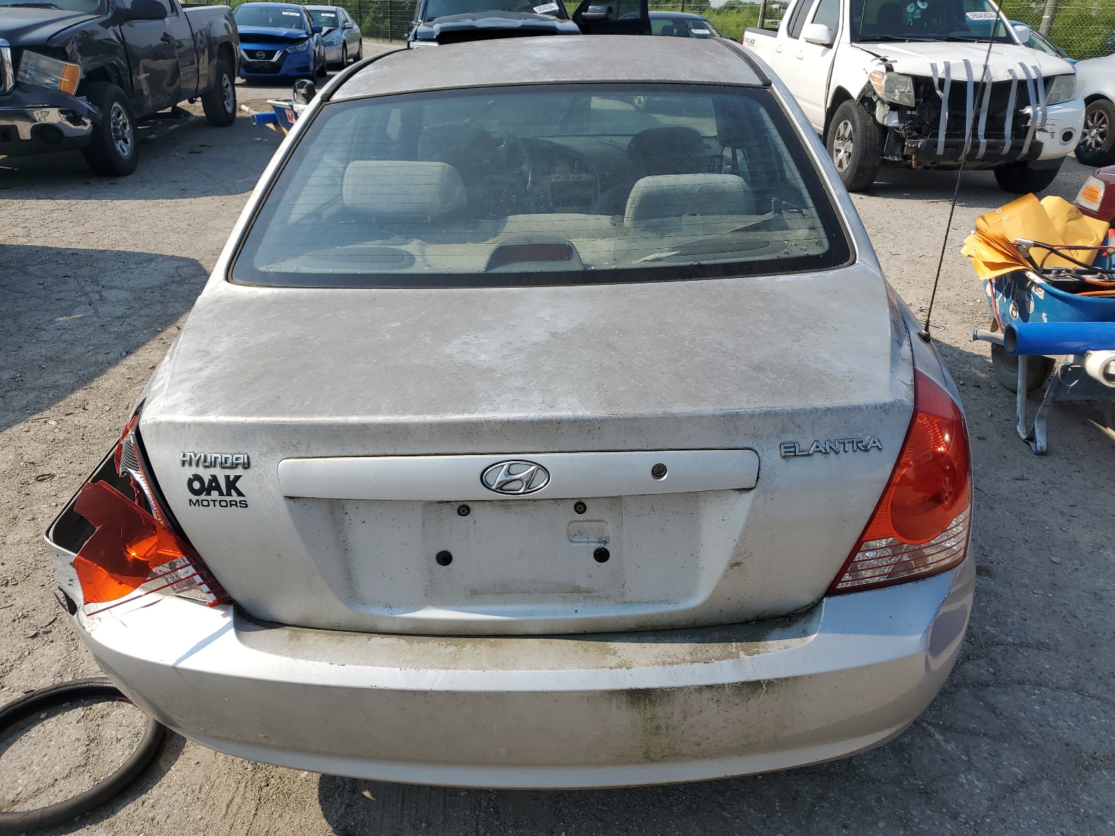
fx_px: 837
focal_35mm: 26
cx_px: 558
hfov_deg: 67.3
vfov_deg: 53.1
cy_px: 418
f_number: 1.5
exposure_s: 1/3333
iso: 50
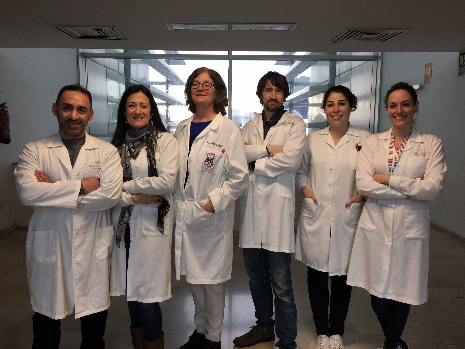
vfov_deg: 48.2
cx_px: 232
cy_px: 174
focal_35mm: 29
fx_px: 390
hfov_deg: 61.7
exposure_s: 1/33
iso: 40
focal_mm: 4.15
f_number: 2.2
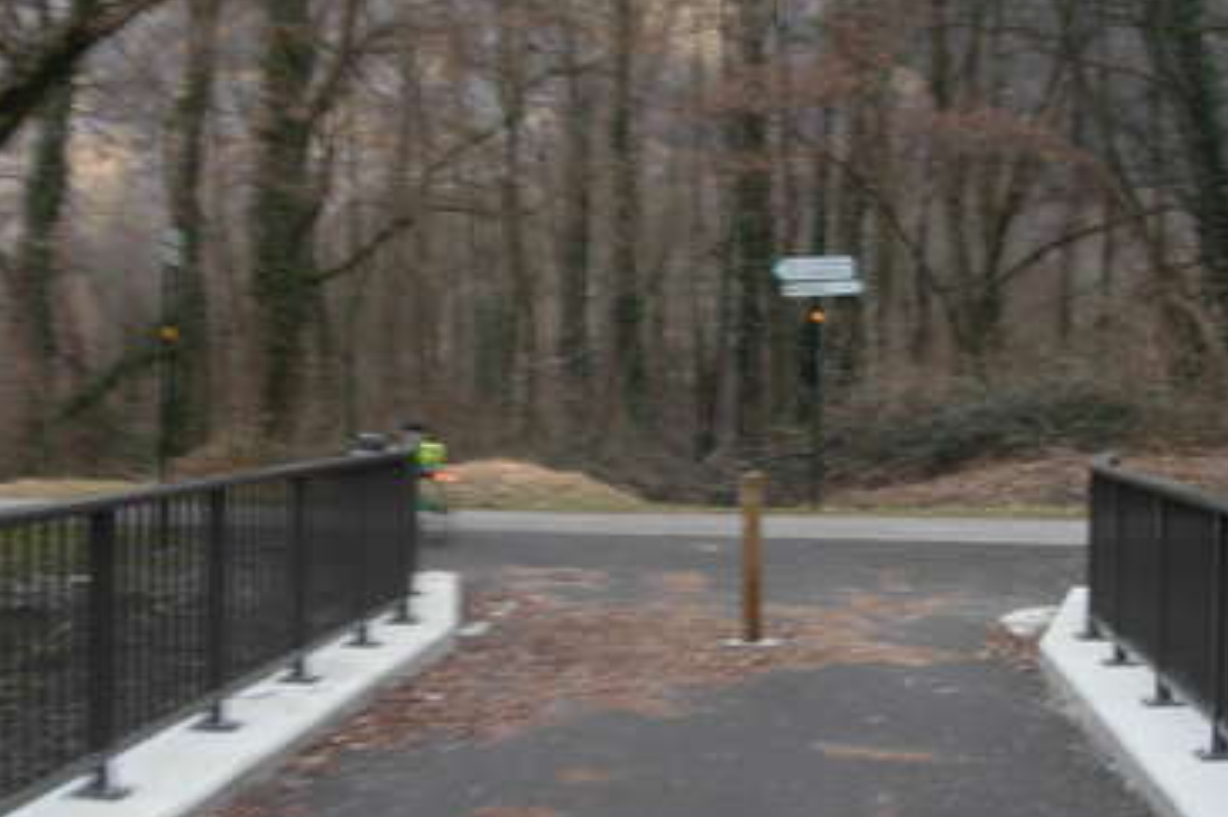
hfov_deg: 31.0
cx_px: 649
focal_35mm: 65
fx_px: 2216
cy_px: 434
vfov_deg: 20.9
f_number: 2.9
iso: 79
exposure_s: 1/23.2
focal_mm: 6.3
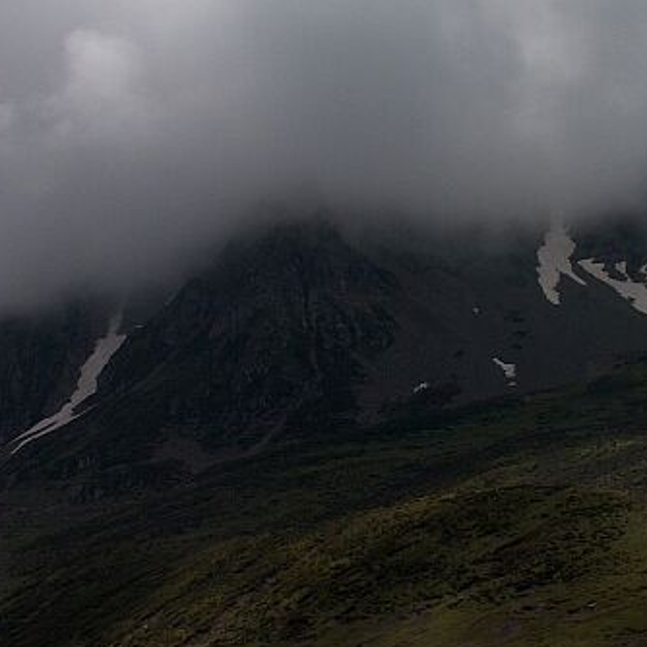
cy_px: 270
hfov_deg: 14.2
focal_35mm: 122
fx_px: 2580
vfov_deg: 14.3
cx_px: 473
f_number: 11.6
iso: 100
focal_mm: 14.73
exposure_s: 1/299
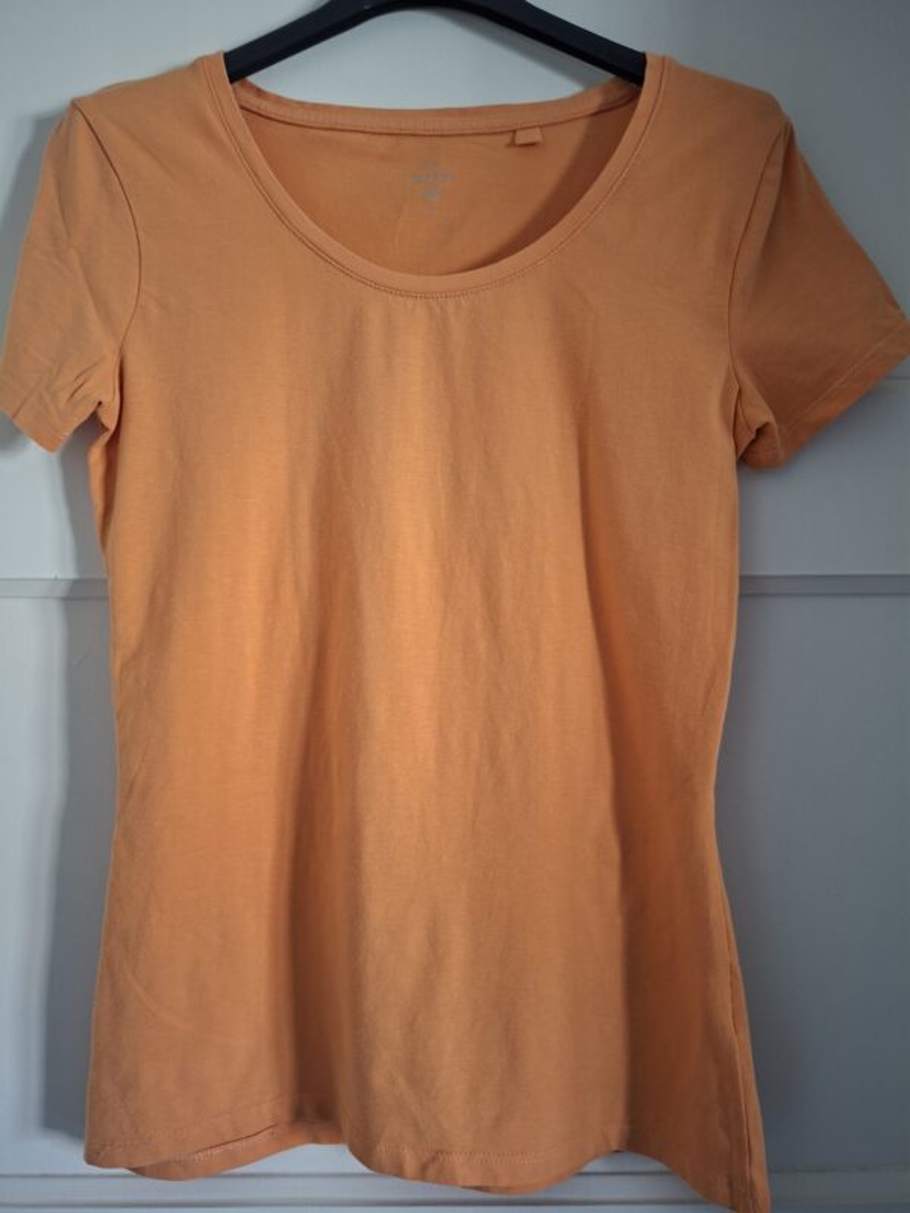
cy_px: 606
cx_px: 455
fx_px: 806
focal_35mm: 23
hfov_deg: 58.9
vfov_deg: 73.9
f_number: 1.8
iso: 250
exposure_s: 1/33
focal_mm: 5.54
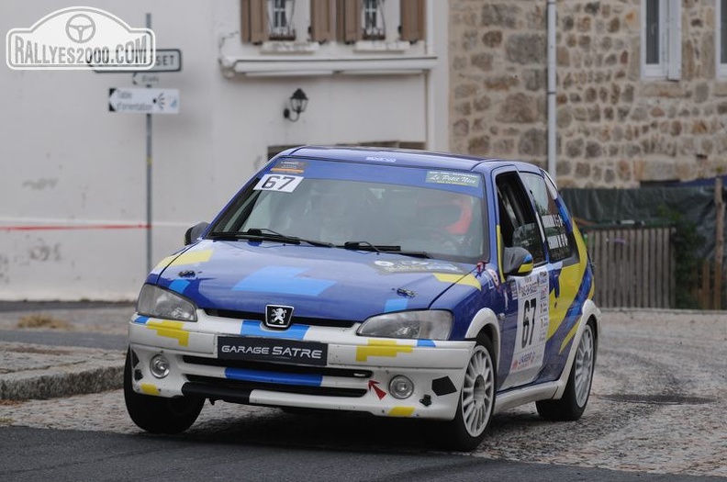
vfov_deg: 6.1
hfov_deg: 9.2
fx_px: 4535
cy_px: 241
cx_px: 364
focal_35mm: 225
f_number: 16
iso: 320
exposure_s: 1/800
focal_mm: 150
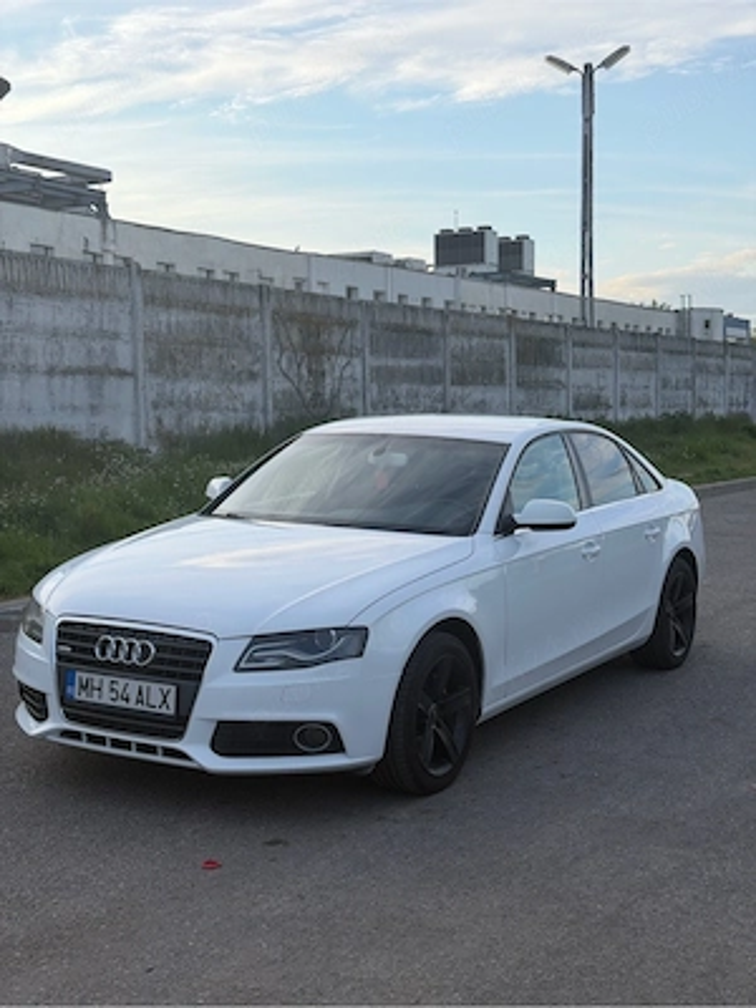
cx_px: 378
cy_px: 504
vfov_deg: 39.7
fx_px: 1398
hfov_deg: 30.3
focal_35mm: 48
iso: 64
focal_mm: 6.76
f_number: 1.78
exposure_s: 1/1167
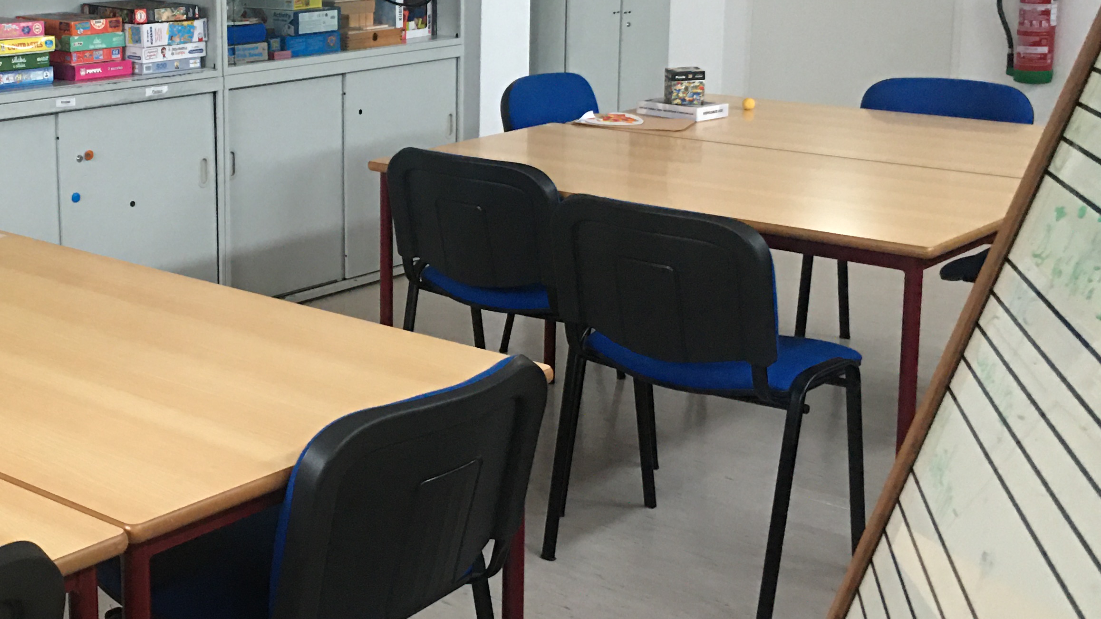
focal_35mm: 55
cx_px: 304
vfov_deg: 21.7
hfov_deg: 37.1
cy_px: 196
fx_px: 1606
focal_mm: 4.15
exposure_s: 1/10
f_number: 2.2
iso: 80
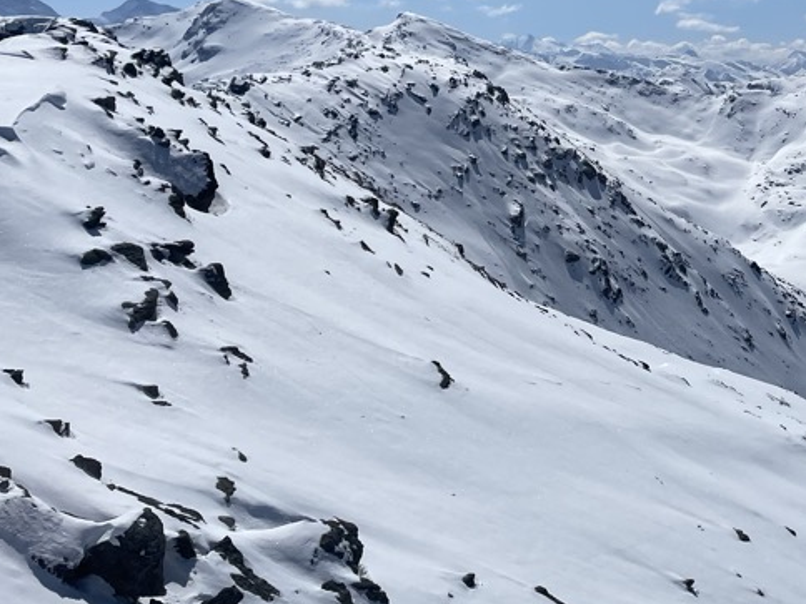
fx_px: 1281
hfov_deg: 31.9
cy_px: 60
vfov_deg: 25.7
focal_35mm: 55
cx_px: 826
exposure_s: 1/20408
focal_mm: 4.2
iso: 32
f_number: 1.6
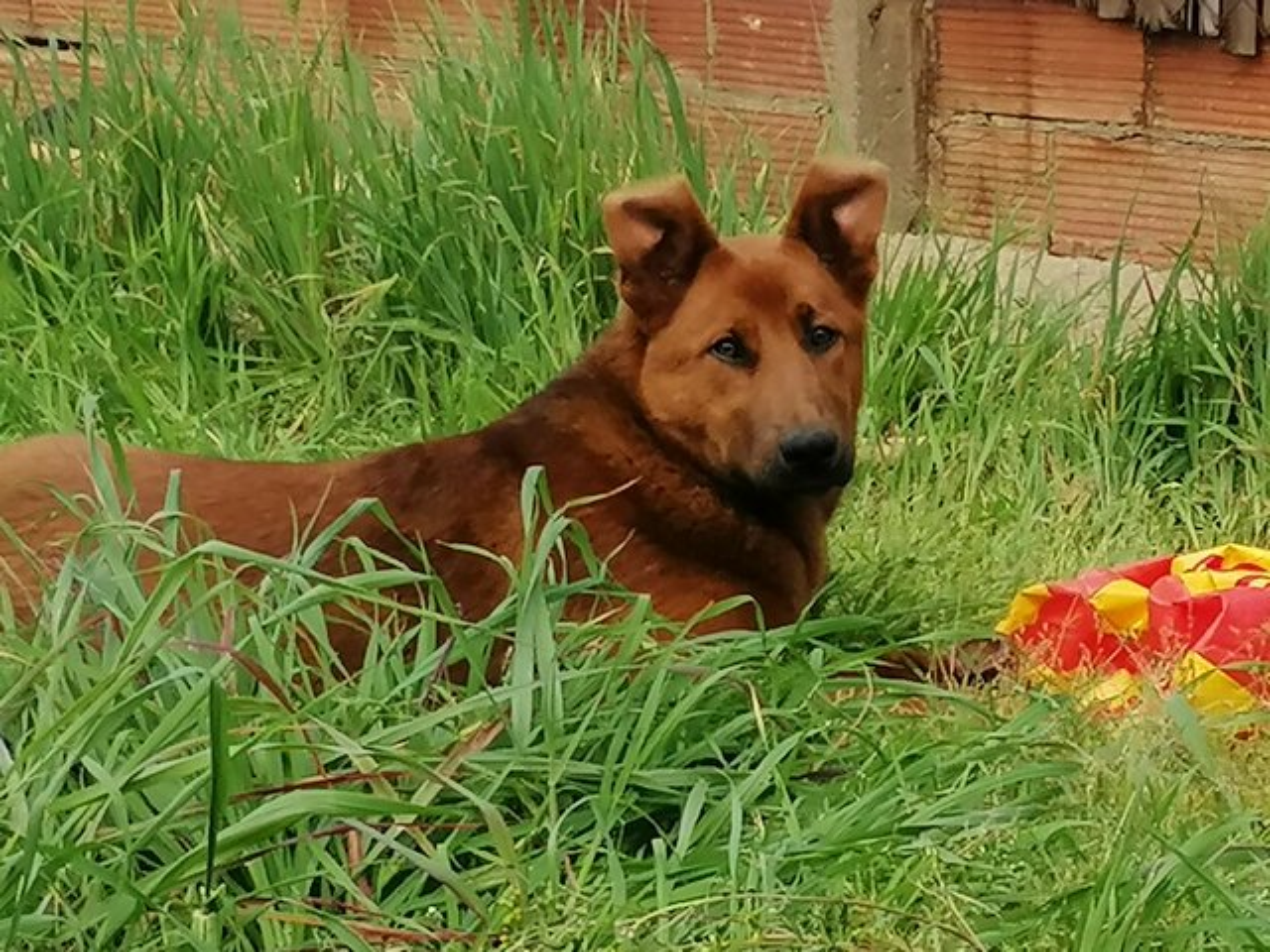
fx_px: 5723
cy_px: 476
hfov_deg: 12.7
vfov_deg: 9.5
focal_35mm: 156
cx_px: 635
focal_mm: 3.81
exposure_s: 1/900
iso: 125
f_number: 2.2
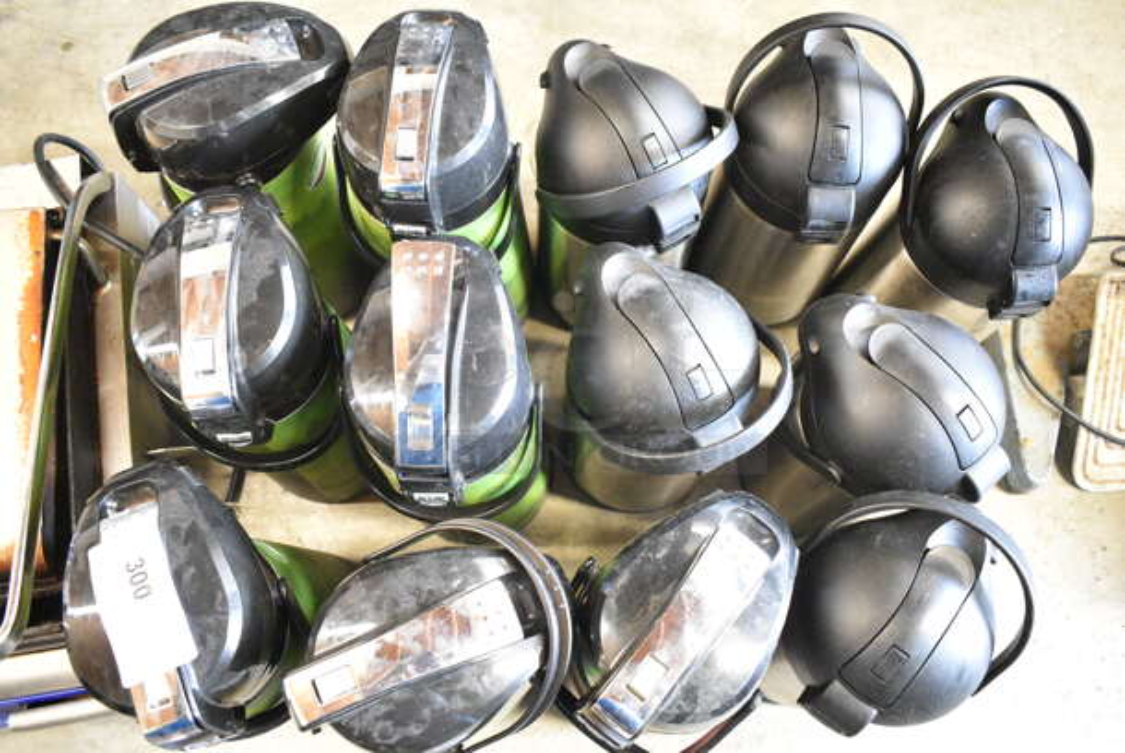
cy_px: 376
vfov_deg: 43.7
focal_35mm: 30
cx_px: 562
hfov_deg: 61.9
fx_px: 938
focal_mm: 20
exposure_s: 1/30
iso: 6400
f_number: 3.5
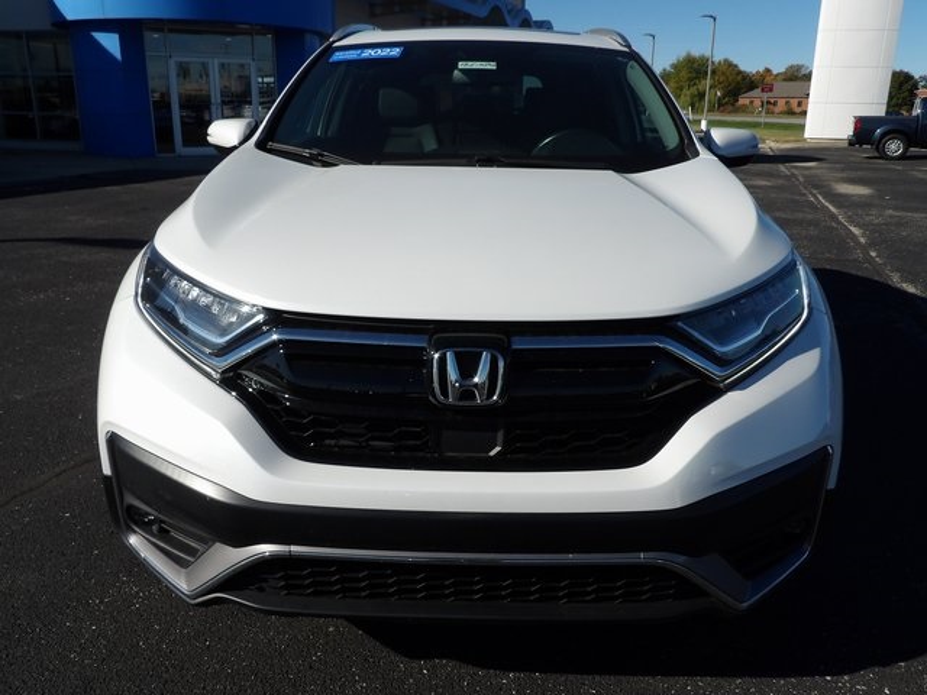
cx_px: 464
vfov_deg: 49.7
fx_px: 750
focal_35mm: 28
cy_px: 348
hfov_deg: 63.4
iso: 100
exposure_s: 1/731
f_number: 4.8
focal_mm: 5
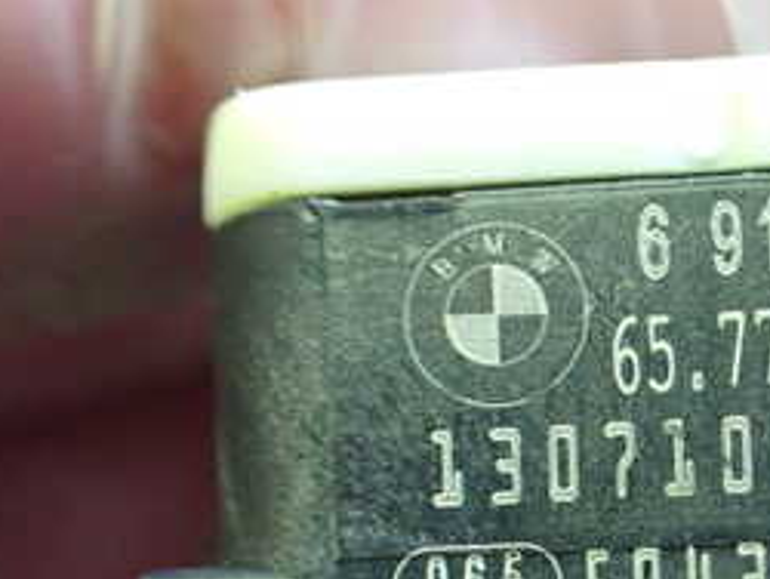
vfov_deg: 19.9
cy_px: 564
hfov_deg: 25.1
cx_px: 853
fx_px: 1603
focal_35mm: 72
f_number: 2.3
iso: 1000
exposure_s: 1/30
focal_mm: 5.4
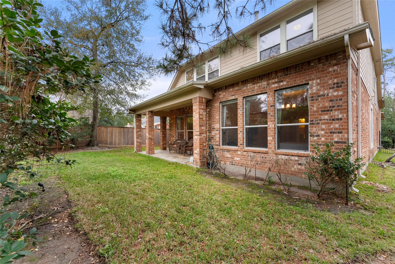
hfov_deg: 104.2
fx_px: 154
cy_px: 132
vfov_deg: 81.3
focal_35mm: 14
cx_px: 198
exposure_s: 1/100
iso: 800
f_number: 8
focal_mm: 14
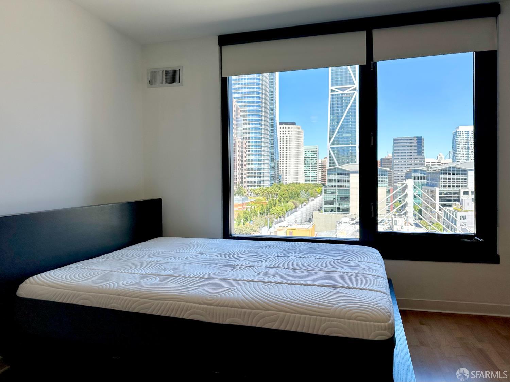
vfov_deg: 56.8
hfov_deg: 71.6
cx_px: 255
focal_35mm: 24
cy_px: 191
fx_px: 353
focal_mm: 6.86
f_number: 1.78
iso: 80
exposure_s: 1/1374
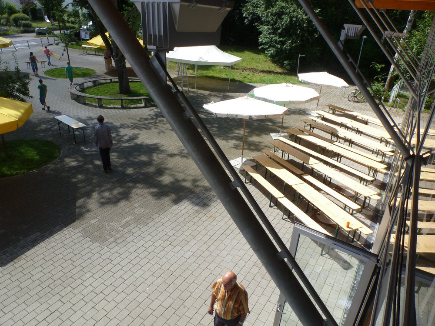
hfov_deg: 71.6
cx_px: 218
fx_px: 302
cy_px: 163
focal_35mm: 24
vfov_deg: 56.8
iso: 100
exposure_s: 1/400
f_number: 4
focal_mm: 4.3
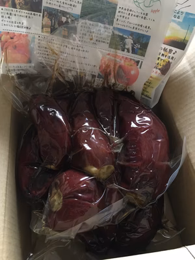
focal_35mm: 29
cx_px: 98
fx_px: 218
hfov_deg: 48.2
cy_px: 130
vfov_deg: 61.7
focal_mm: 4.15
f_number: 2.2
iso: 400
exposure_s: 1/15
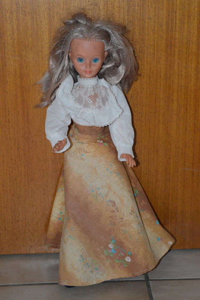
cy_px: 150
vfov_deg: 24.6
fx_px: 689
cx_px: 100
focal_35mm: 82
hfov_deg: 16.5
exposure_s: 1/60
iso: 3200
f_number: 5.6
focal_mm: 55
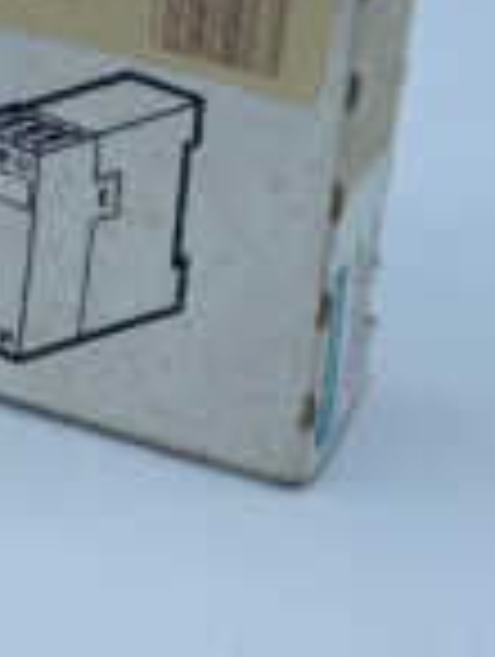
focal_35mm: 71
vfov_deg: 26.3
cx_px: -18
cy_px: 50
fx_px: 1350
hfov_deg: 20.0
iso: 32
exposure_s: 1/1565
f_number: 1.8
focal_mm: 4.25
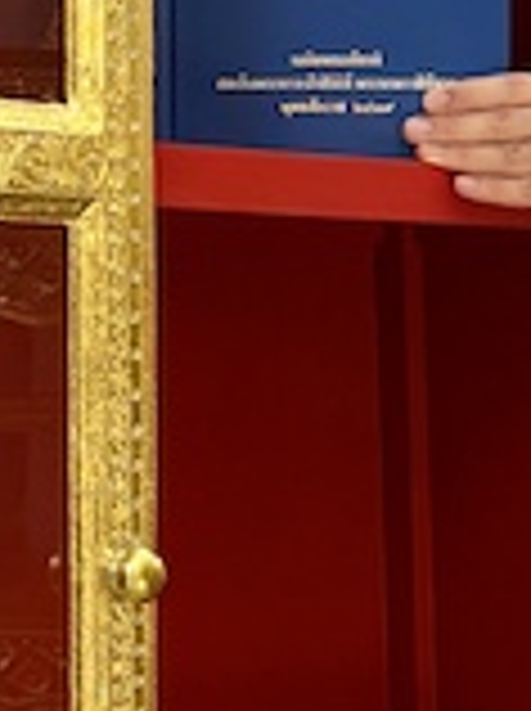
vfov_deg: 12.7
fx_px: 3158
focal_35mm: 154
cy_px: 646
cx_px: 423
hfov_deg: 9.6
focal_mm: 5.96
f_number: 1.6
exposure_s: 1/50
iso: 250
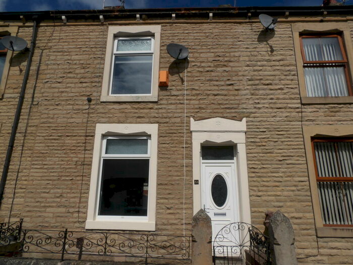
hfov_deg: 71.6
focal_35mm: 24
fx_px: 245
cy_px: 132
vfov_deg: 56.8
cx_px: 176
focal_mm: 4.3
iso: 100
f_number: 7.7
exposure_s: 1/693
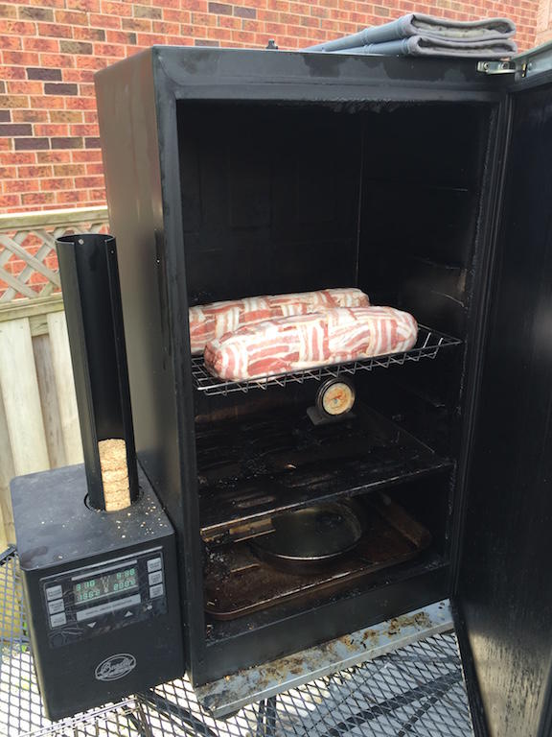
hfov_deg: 48.2
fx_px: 617
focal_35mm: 29
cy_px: 368
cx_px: 276
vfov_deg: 61.7
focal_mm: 4.15
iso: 32
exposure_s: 1/128
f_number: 2.2
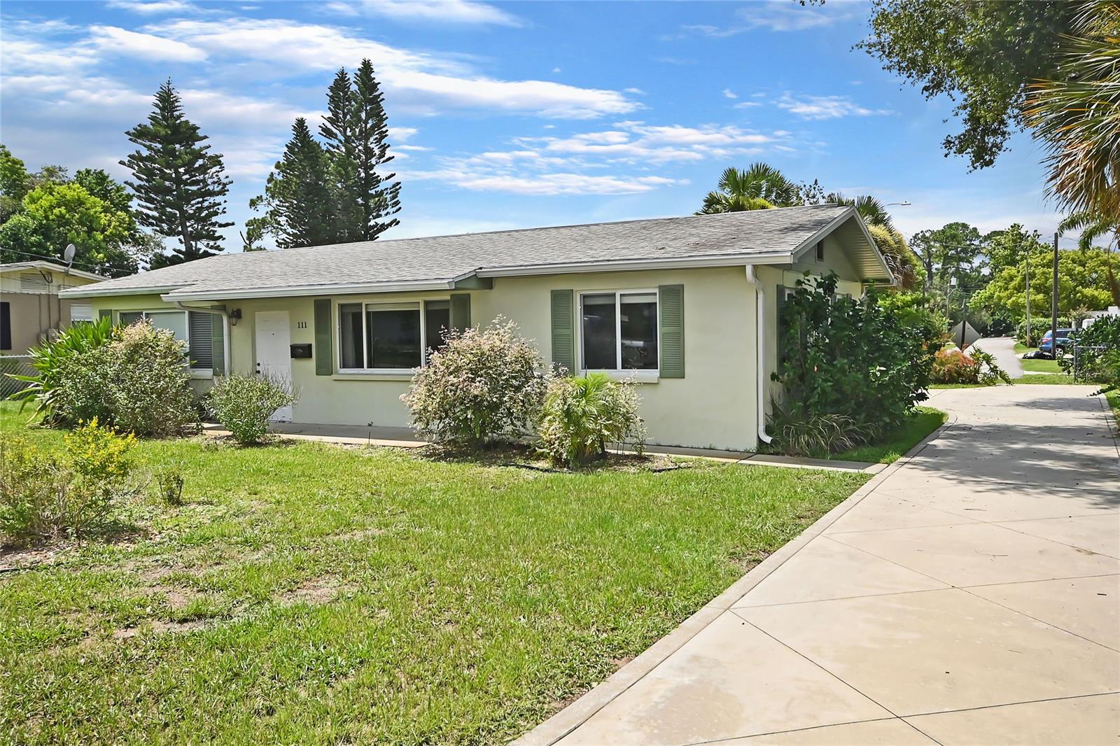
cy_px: 373
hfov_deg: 61.9
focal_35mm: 30
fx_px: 933
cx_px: 560
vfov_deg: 43.6
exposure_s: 1/400
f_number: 10
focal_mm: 20
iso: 500
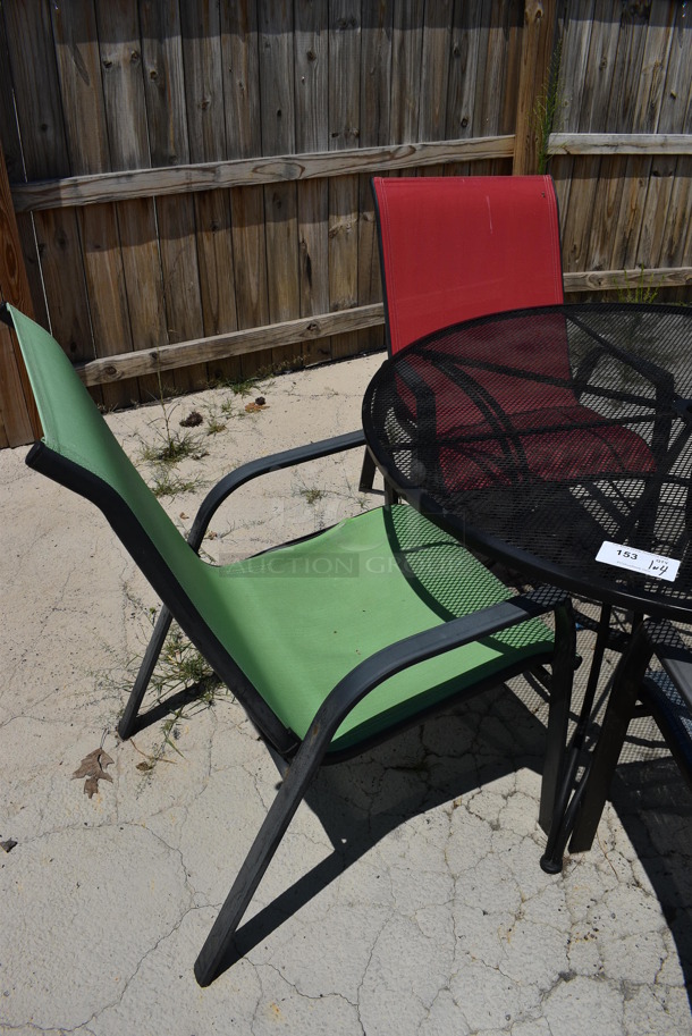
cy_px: 518
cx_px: 346
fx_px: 777
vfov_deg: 67.3
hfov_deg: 48.0
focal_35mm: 27
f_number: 10
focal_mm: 18
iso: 200
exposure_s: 1/1250
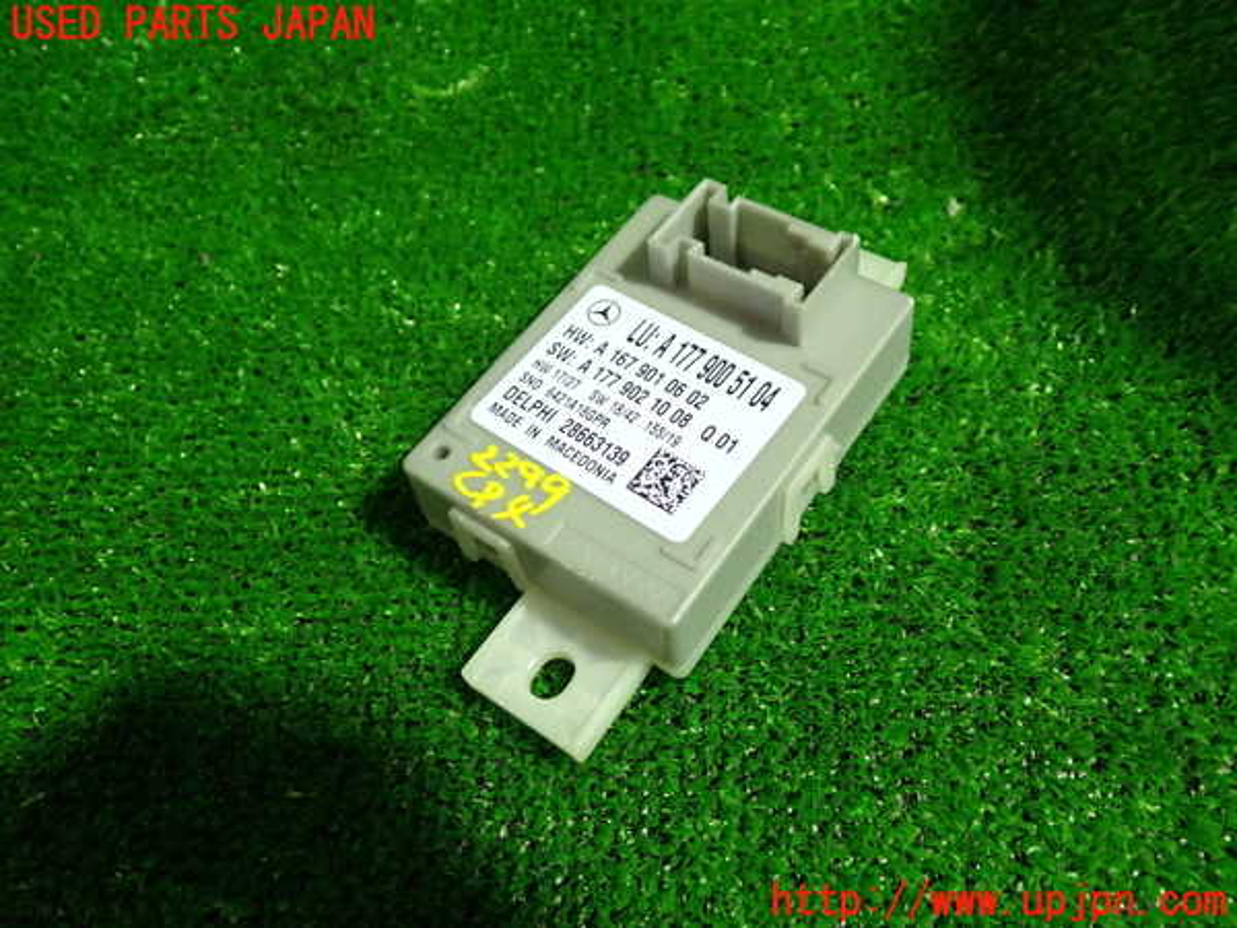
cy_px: 464
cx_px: 618
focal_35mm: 30
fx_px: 1072
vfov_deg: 46.8
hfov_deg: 60.0
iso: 250
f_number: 2.3
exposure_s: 1/30
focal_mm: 5.4
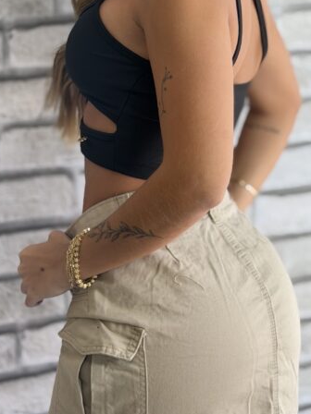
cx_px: 221
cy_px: 112
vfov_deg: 19.5
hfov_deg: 14.7
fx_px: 1198
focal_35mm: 100
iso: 50
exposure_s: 1/172
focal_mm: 6.76
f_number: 1.78
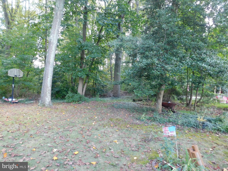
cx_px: 114
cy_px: 86
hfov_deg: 73.9
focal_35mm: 23
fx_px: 151
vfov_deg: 58.9
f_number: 3
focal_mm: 4
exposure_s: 1/30
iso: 140
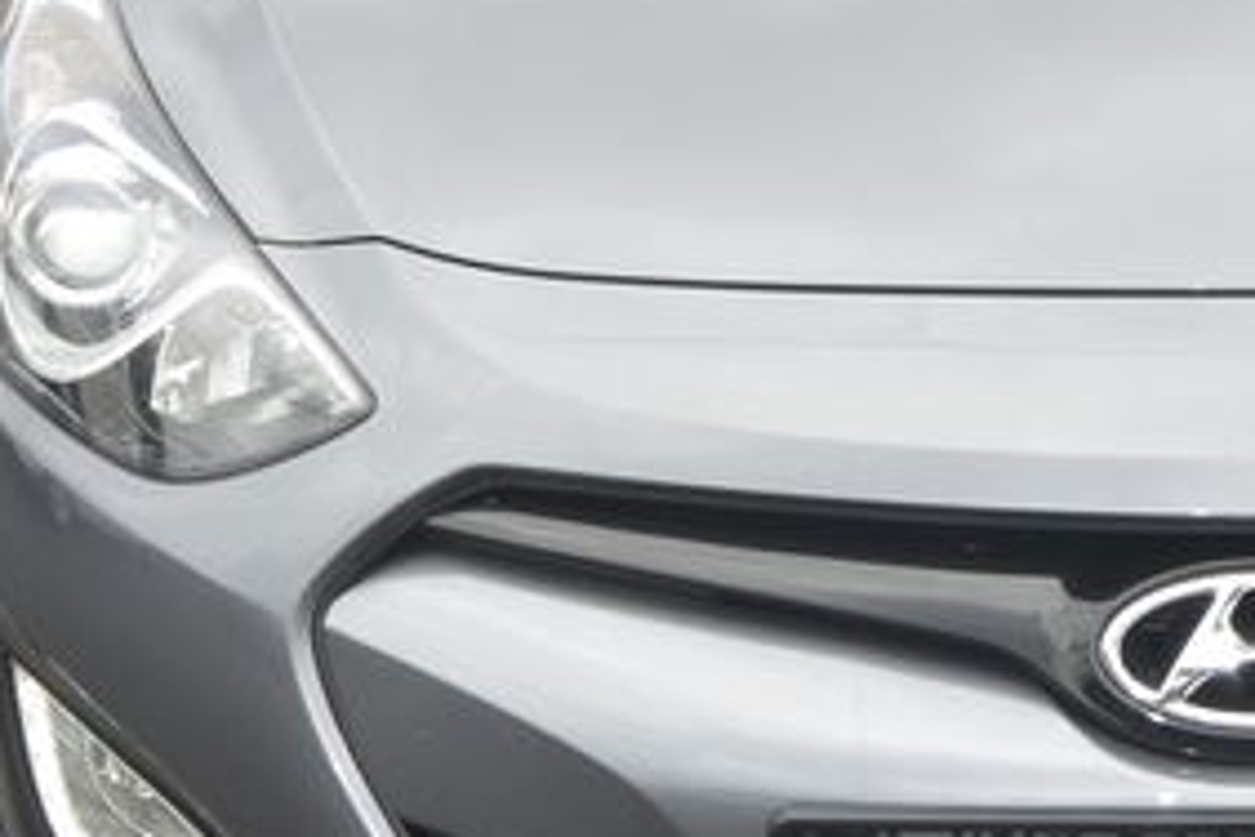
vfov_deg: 14.0
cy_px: 421
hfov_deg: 20.2
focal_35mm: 98
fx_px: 3416
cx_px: 1224
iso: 160
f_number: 6.3
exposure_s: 1/250
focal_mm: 10
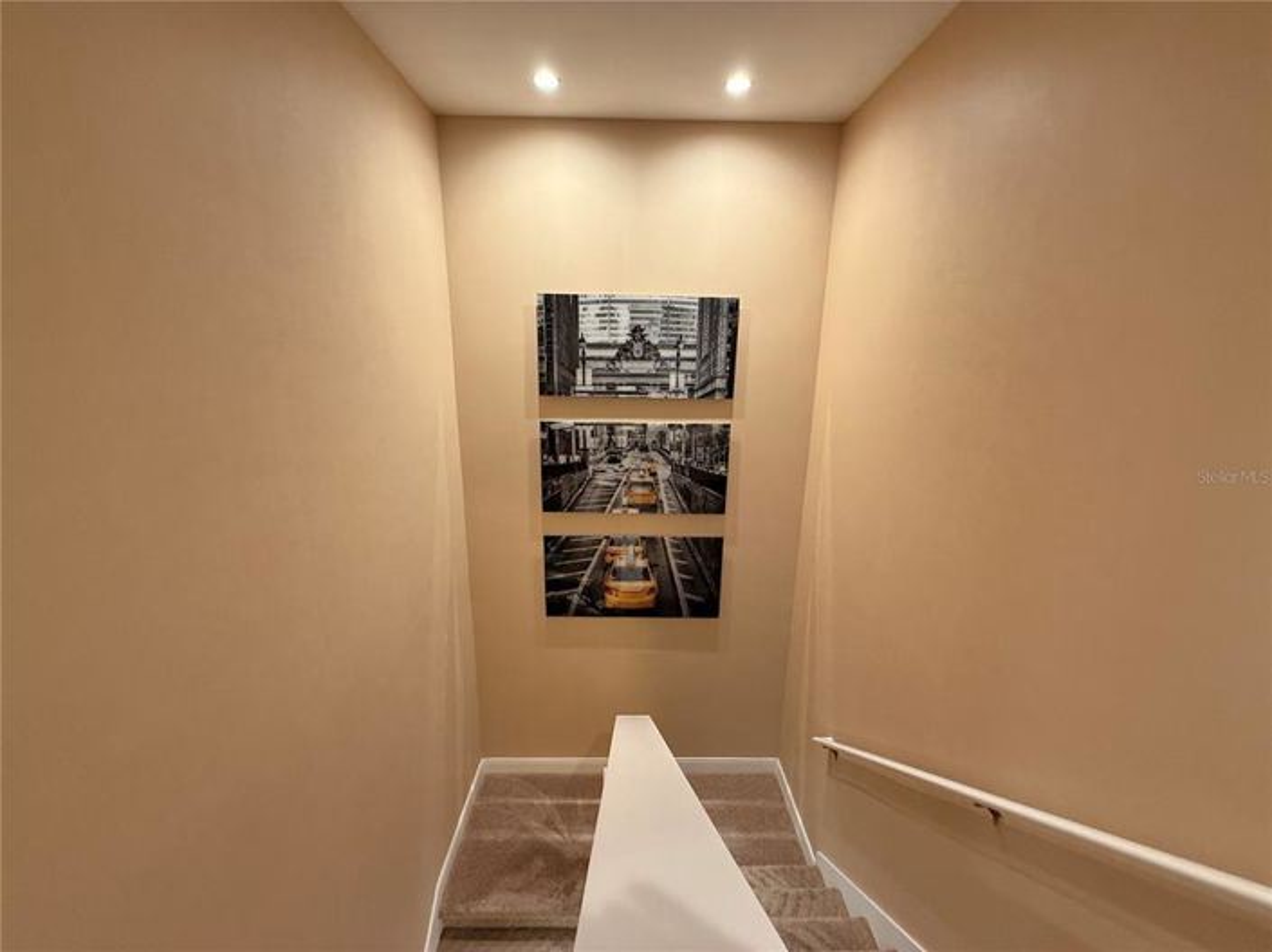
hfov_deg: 102.1
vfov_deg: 85.6
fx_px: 514
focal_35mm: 14
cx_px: 636
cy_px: 476
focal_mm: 2.22
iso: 400
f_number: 2.2
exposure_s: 1/60
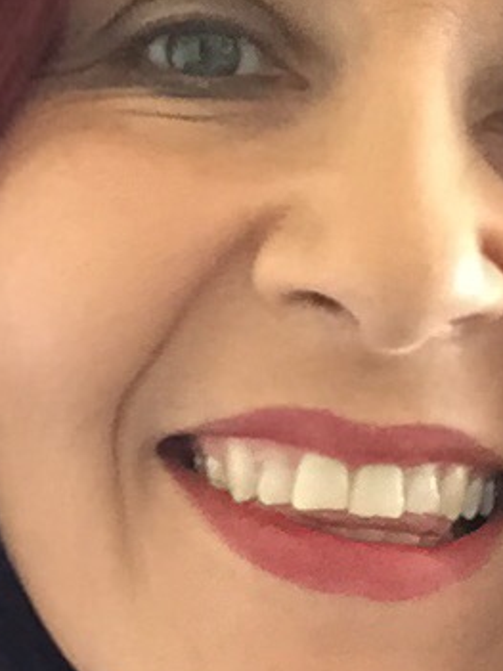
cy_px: 1028
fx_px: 2191
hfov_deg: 13.1
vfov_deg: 15.9
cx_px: 153
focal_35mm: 113
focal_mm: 2.65
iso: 200
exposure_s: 1/33
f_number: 2.2
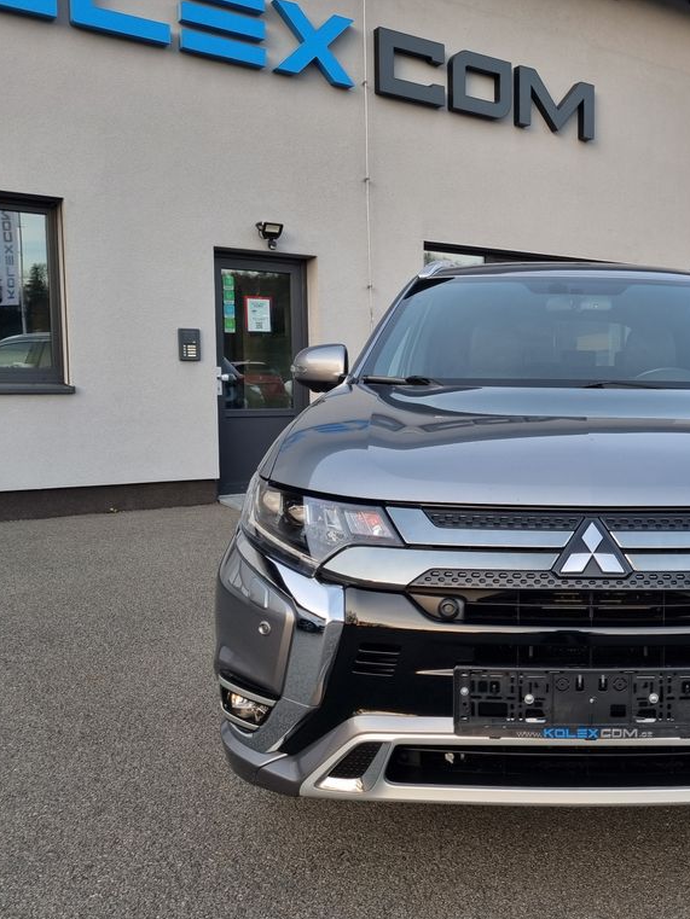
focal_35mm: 35
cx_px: 588
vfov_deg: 52.6
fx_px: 930
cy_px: 463
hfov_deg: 38.6
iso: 64
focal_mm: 5.4
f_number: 1.8
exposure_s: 1/100
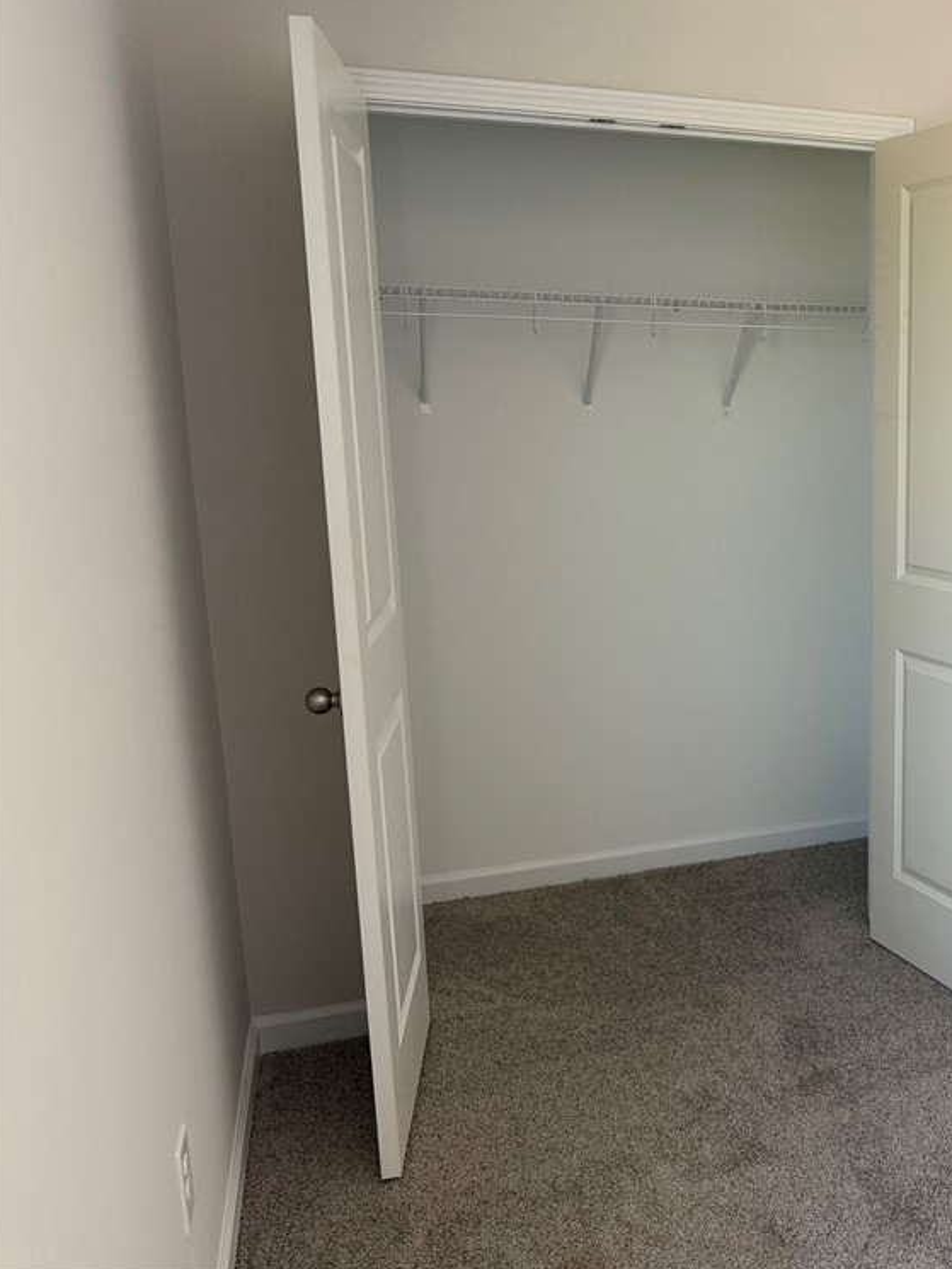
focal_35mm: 33
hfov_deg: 39.7
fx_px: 1210
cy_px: 620
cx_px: 862
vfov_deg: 55.3
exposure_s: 1/121
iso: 200
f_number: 1.78
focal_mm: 6.76
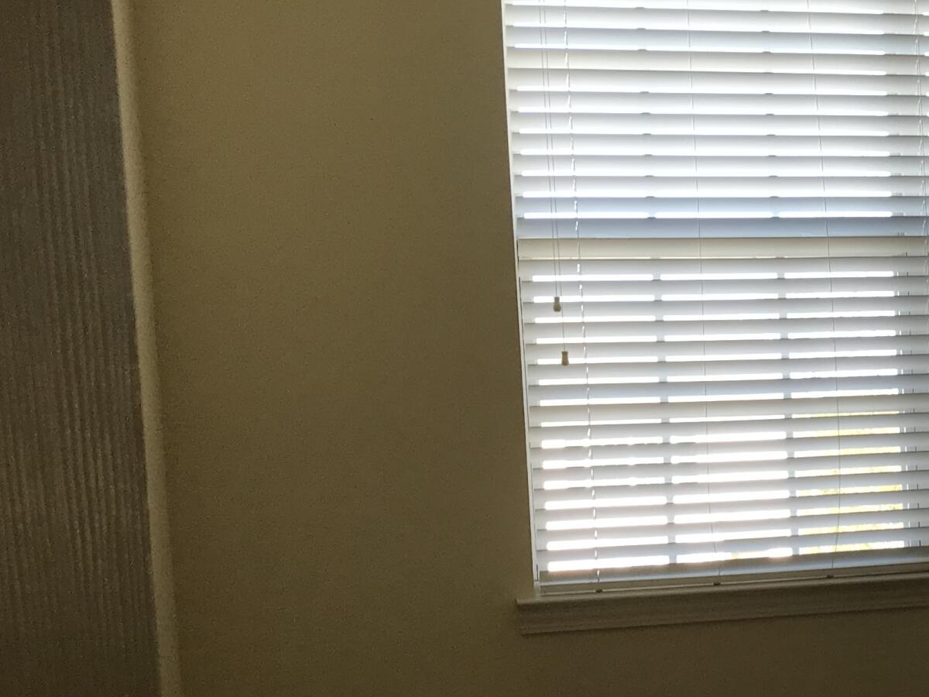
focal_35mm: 70
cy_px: 572
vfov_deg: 20.7
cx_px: 1019
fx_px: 1879
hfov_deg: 25.7
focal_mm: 3.99
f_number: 1.8
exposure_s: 1/120
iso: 25
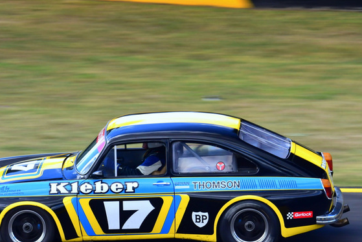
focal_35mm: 279
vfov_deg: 4.9
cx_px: 142
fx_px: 2806
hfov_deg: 7.4
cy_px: 105
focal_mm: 130
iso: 500
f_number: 11
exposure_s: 1/250
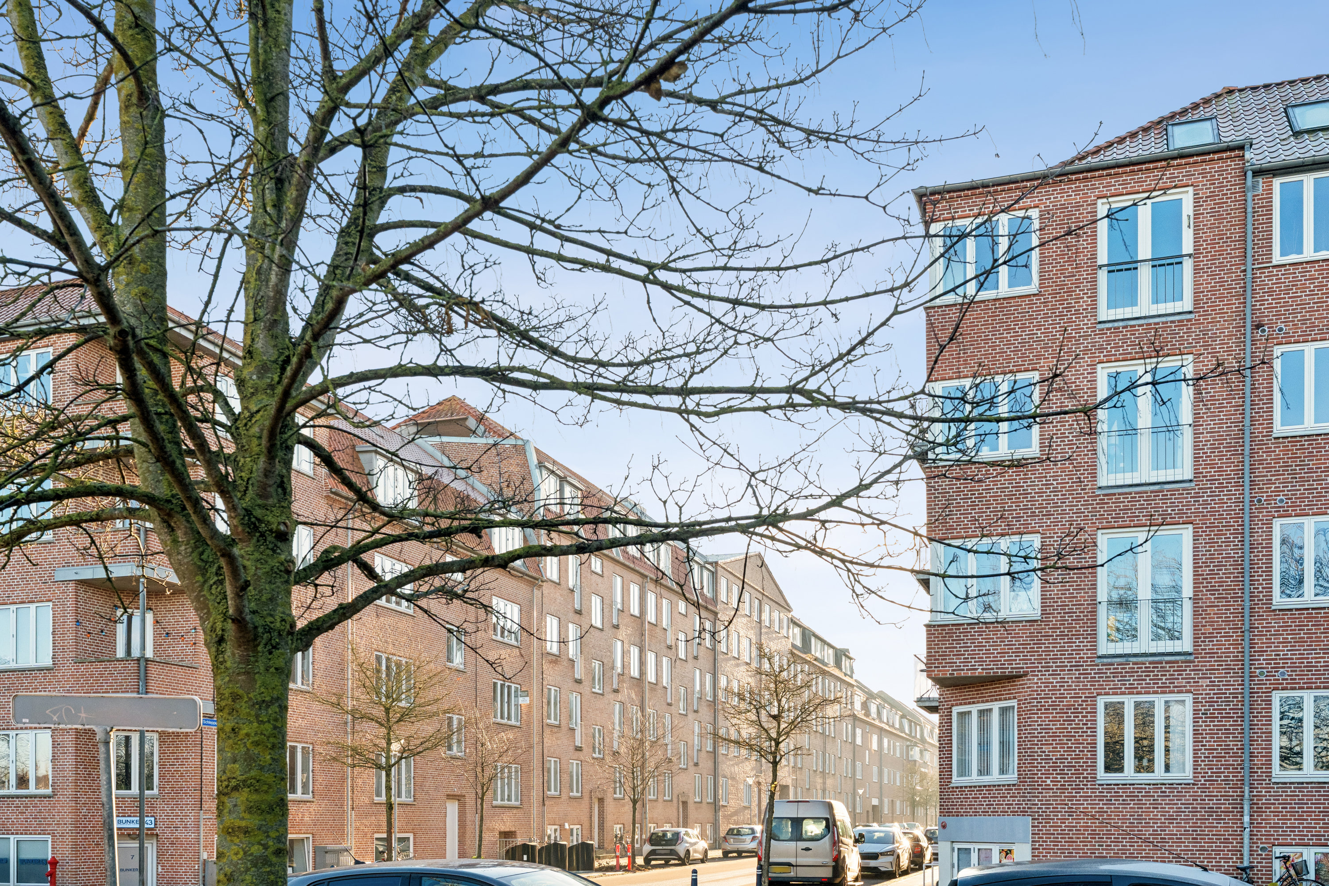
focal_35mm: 35
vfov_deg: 37.9
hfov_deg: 54.4
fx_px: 1292
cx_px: 664
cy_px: 443
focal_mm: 35
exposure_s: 1/640
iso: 1000
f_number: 8
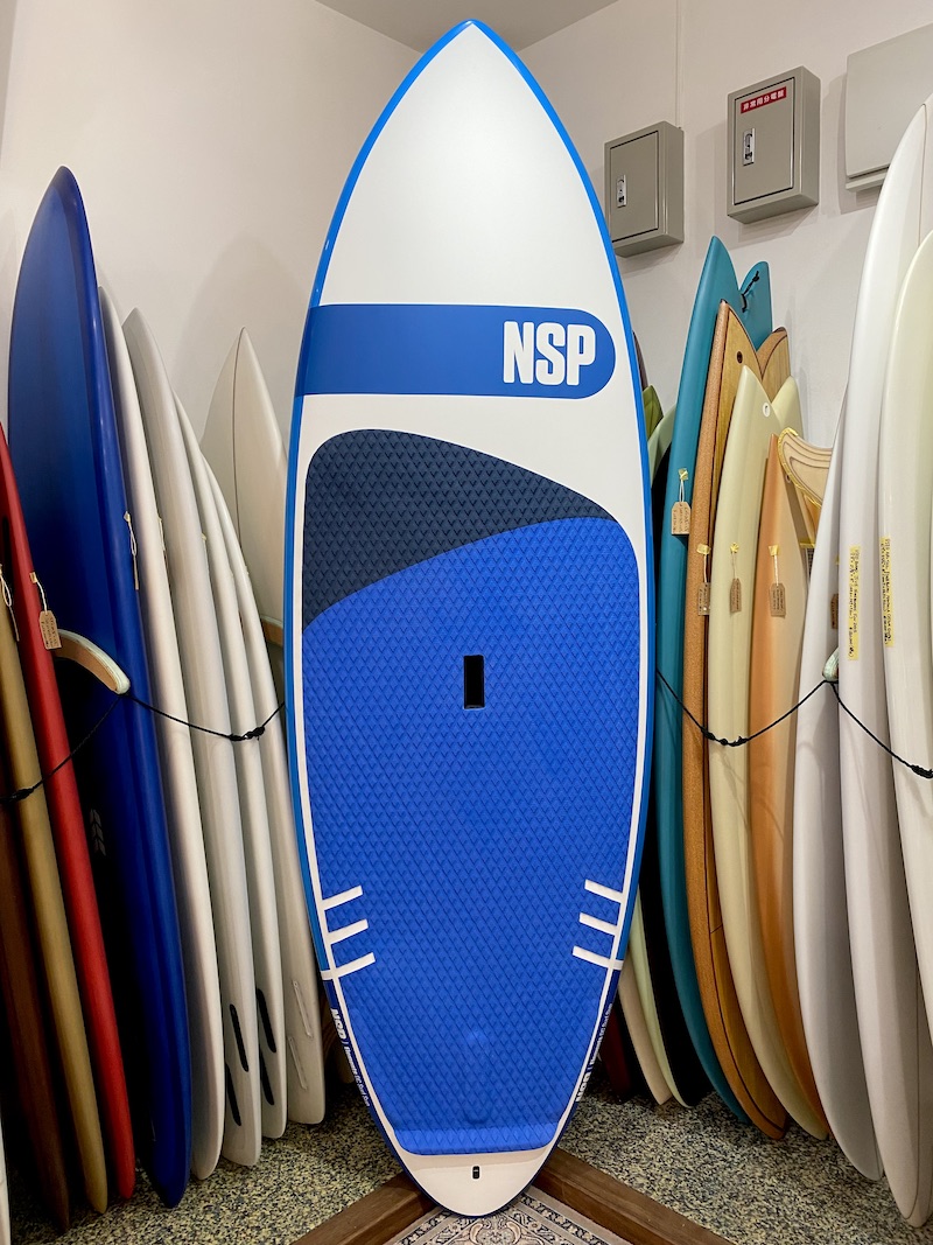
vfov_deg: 67.3
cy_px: 622
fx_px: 935
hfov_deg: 53.1
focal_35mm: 26
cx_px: 466
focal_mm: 4.25
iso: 100
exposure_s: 1/60
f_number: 1.8
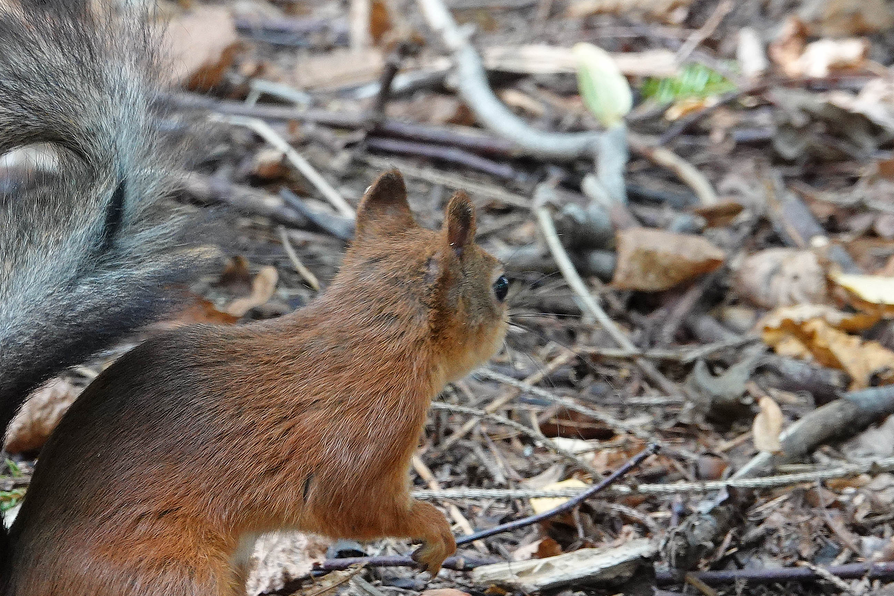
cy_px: 494
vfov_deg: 2.5
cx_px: 248
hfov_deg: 3.8
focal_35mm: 541
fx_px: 13434
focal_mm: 93.9
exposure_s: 1/40
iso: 800
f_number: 4
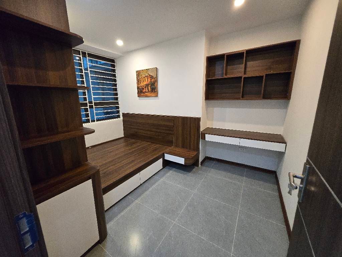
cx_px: 171
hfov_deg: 106.2
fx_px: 128
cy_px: 128
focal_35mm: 13
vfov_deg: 89.9
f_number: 2.2
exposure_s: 1/50
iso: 640
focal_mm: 1.7
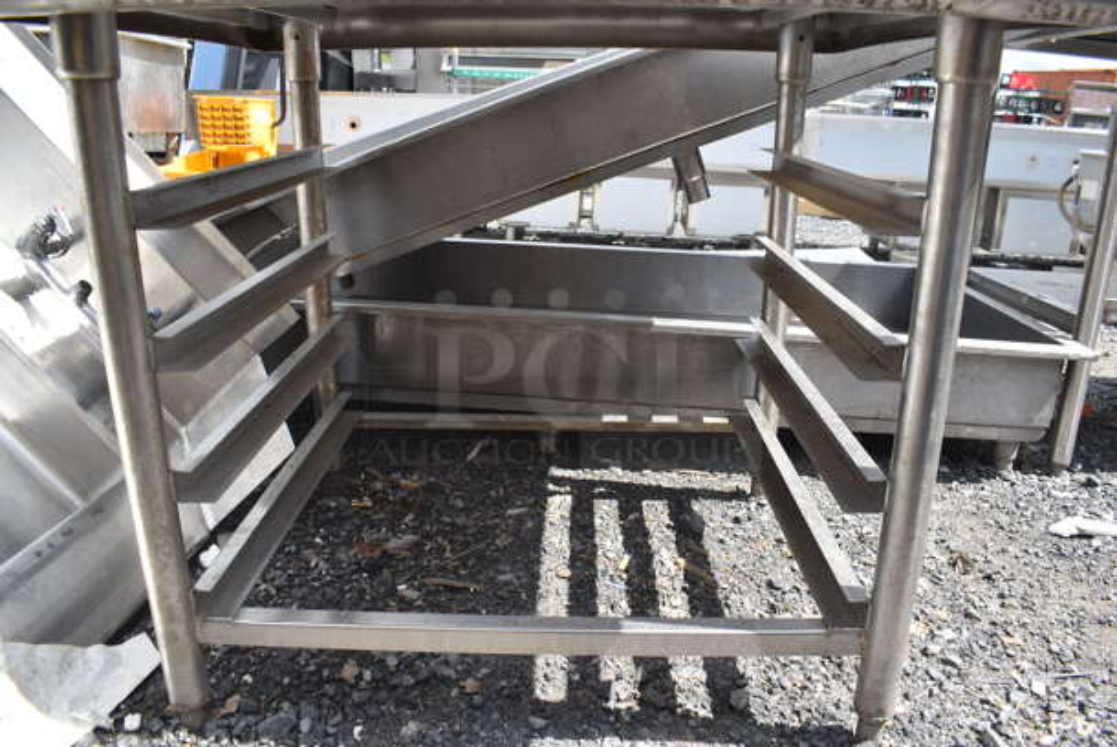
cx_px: 558
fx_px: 839
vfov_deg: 48.0
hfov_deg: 67.3
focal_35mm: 27
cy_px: 374
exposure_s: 1/320
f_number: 7.1
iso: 200
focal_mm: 18
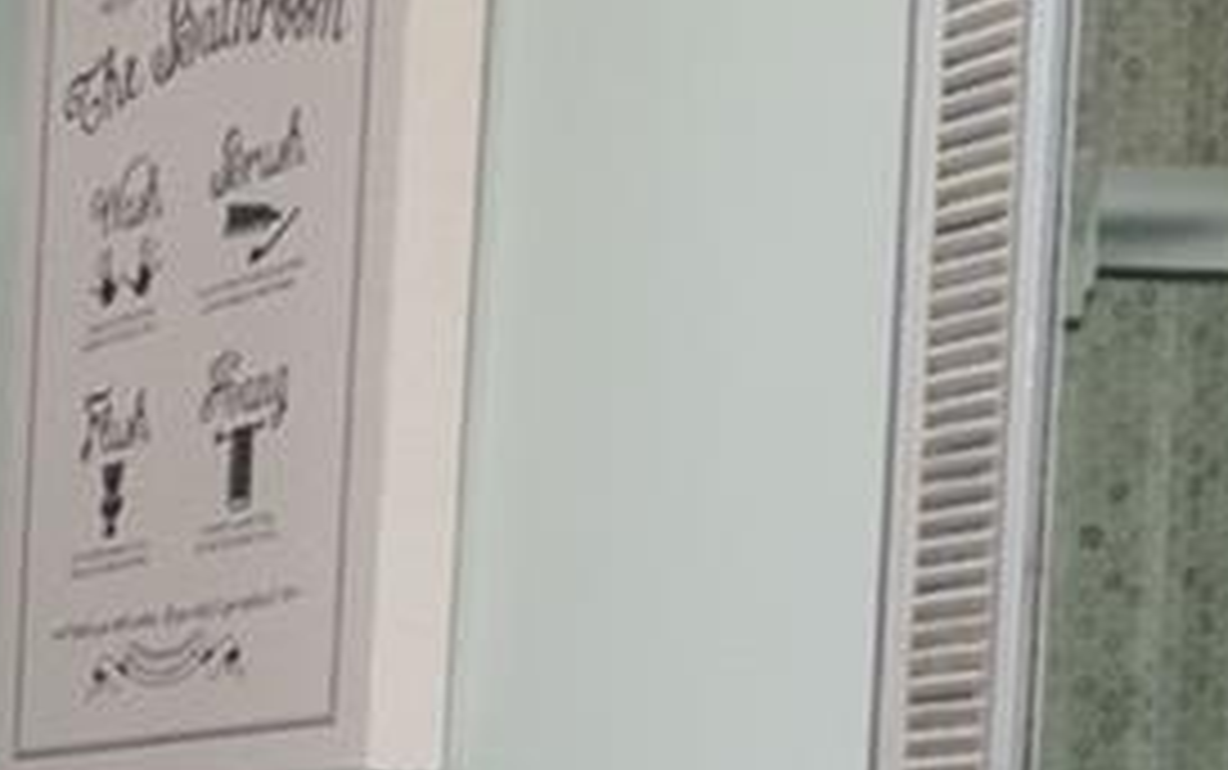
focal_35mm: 130
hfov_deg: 14.0
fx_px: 4353
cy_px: 1443
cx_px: -1080
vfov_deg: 9.5
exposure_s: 1/40
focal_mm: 11.5
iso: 200
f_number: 5
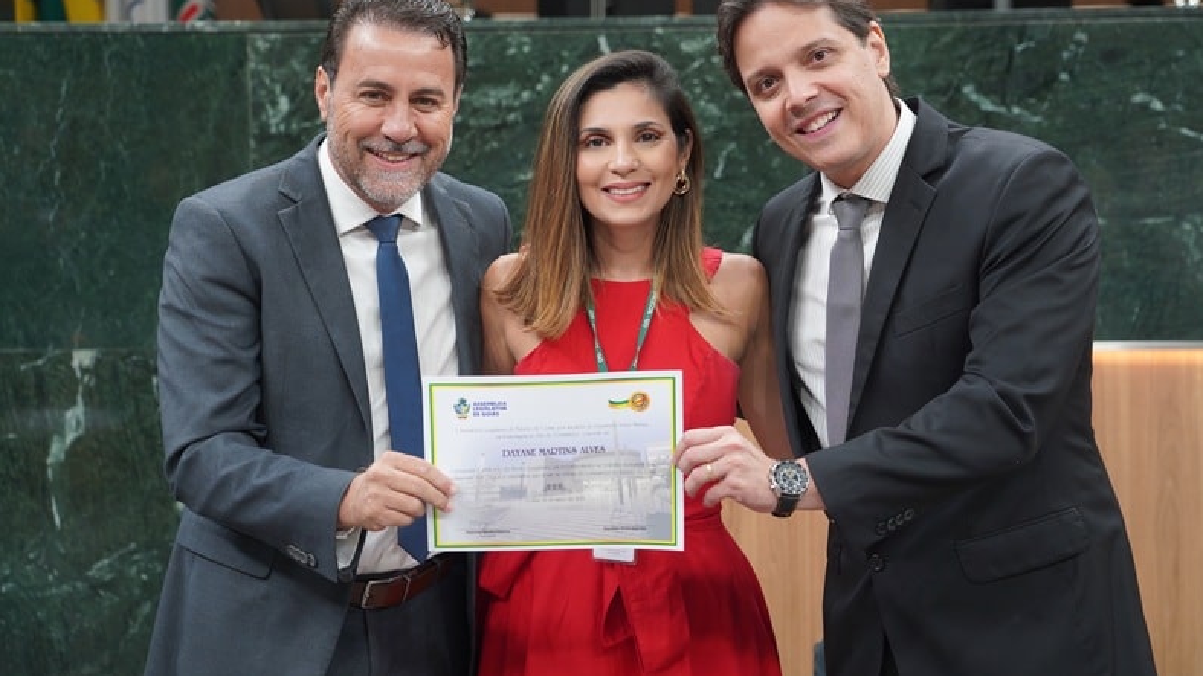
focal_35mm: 67
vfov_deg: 18.0
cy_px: 274
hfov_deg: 31.4
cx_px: 608
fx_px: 2137
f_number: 4
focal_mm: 63
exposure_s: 1/160
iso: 800
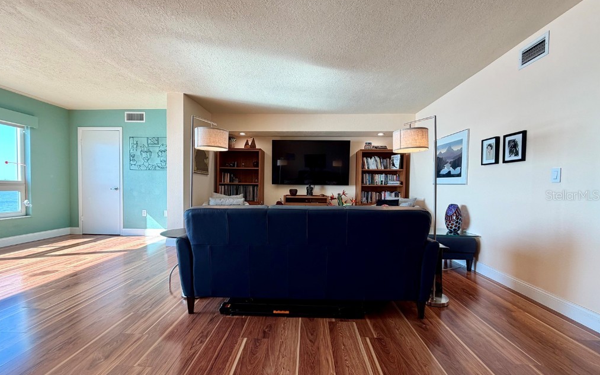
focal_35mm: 15
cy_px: 195
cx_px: 299
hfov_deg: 101.5
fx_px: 245
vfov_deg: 74.8
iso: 80
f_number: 2.2
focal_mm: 2.22
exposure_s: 1/120
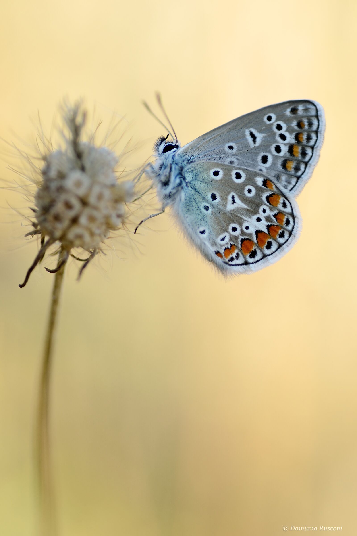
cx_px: 178
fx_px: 2008
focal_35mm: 135
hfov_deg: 10.2
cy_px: 268
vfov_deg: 15.2
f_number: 6.3
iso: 200
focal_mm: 90
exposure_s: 1/320
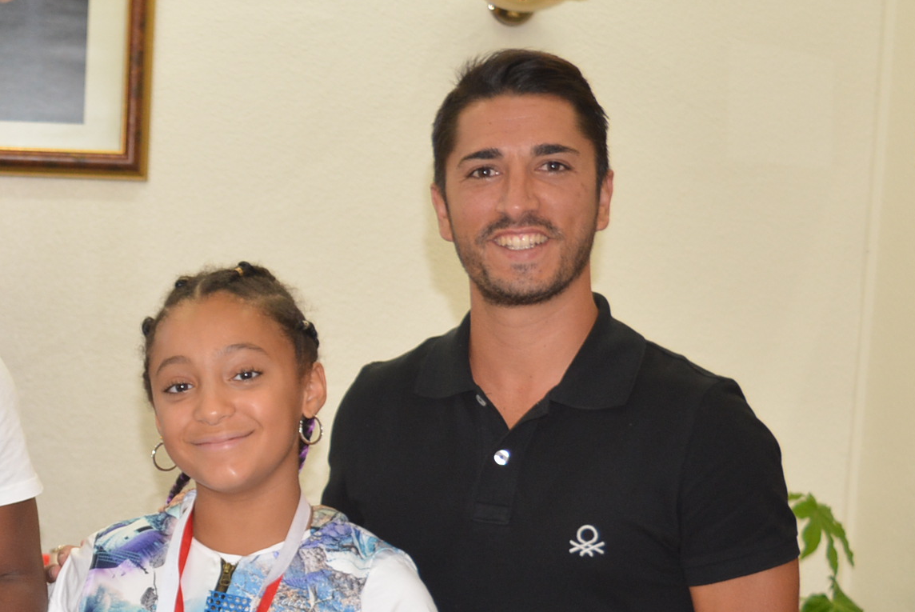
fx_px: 2595
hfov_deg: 19.3
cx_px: -33
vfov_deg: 13.3
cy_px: 561
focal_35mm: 102
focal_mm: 26
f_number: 4
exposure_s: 1/60
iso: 400
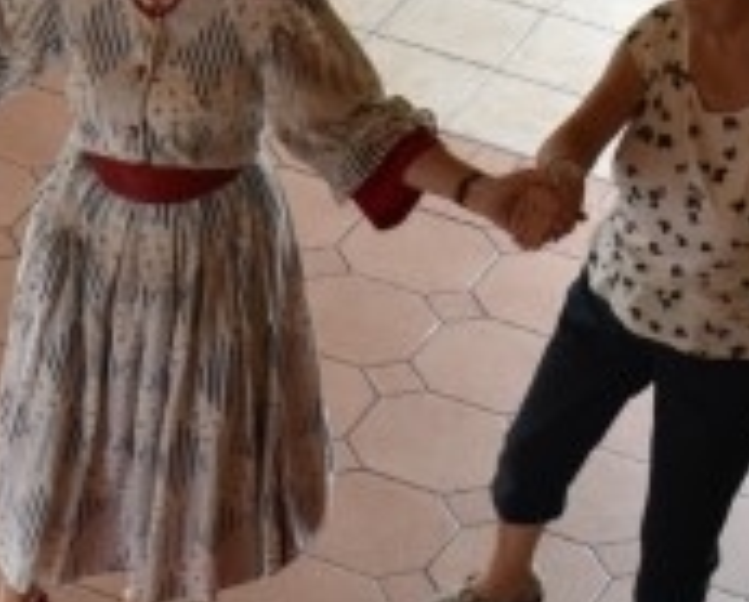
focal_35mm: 156
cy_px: 784
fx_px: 3464
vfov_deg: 9.7
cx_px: 13
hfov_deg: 12.2
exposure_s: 1/80
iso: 5000
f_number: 6.3
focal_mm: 40
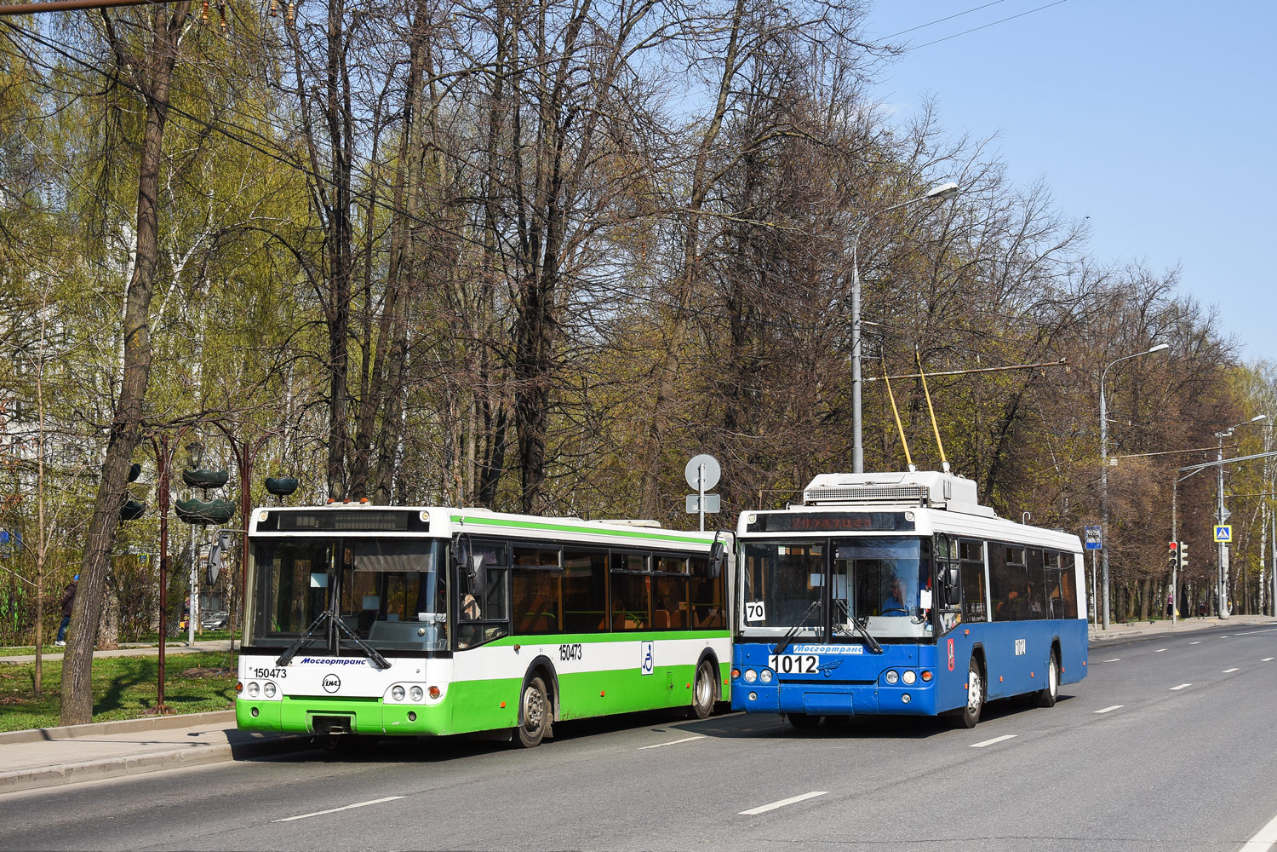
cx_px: 638
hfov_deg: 35.1
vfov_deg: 23.8
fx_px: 2022
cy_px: 426
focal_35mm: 57
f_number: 6.3
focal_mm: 38
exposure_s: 1/640
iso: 125
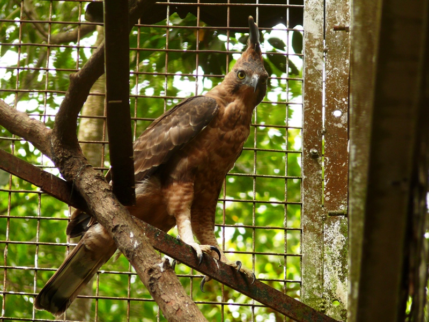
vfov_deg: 5.7
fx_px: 3235
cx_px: 214
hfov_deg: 7.6
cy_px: 161
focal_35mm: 261
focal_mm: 55.2
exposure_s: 1/100
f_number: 3.6
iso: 100
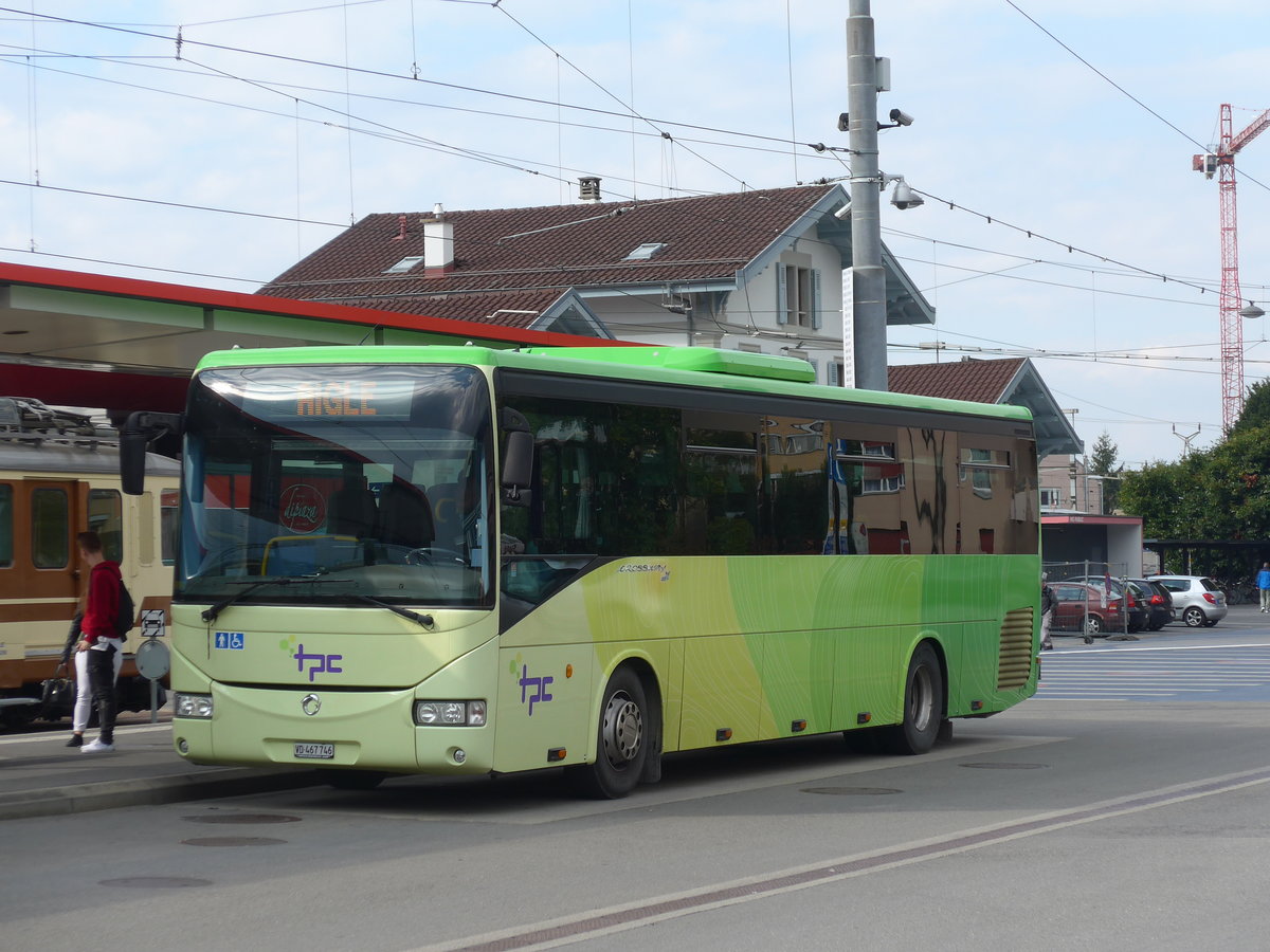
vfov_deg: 14.4
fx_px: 3779
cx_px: 635
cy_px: 476
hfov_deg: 19.1
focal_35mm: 103
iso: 80
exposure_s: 1/320
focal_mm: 20.4
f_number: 4.8
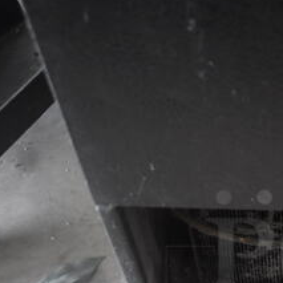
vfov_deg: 23.1
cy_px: 251
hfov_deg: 22.4
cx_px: 306
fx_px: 675
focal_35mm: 73
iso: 3200
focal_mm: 20
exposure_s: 1/25
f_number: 3.8
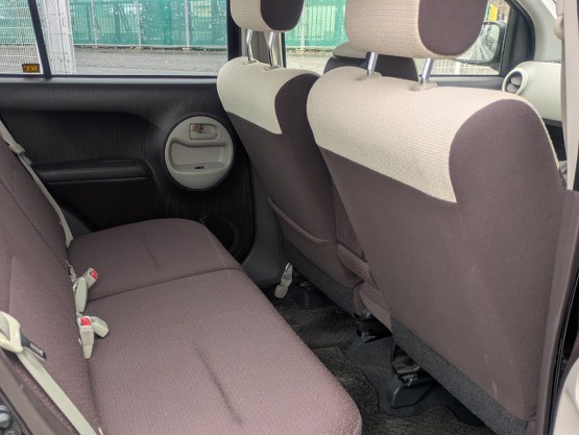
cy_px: 309
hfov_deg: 50.7
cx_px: 207
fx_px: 603
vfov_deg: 39.0
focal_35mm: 36
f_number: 1.89
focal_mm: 5.43
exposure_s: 1/120
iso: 113
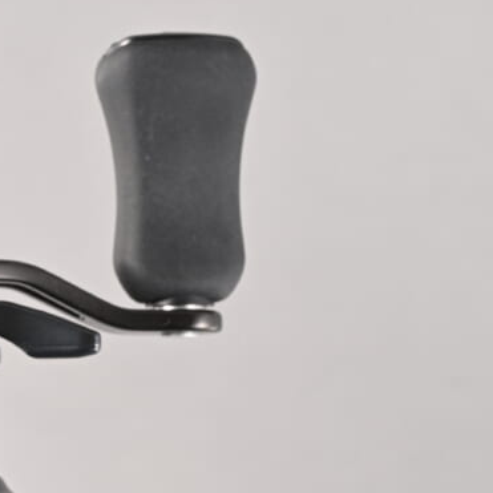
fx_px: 4963
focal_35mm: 308
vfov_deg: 5.7
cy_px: 486
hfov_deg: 5.6
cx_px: -166
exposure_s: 1/125
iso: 200
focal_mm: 105
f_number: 14
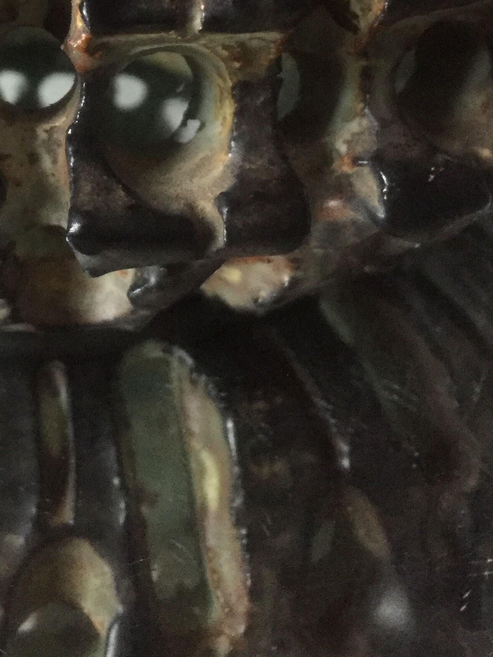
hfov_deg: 23.6
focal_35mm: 60
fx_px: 1140
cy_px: -5
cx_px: 34
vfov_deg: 29.9
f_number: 2.2
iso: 500
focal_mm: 4.15
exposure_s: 1/17
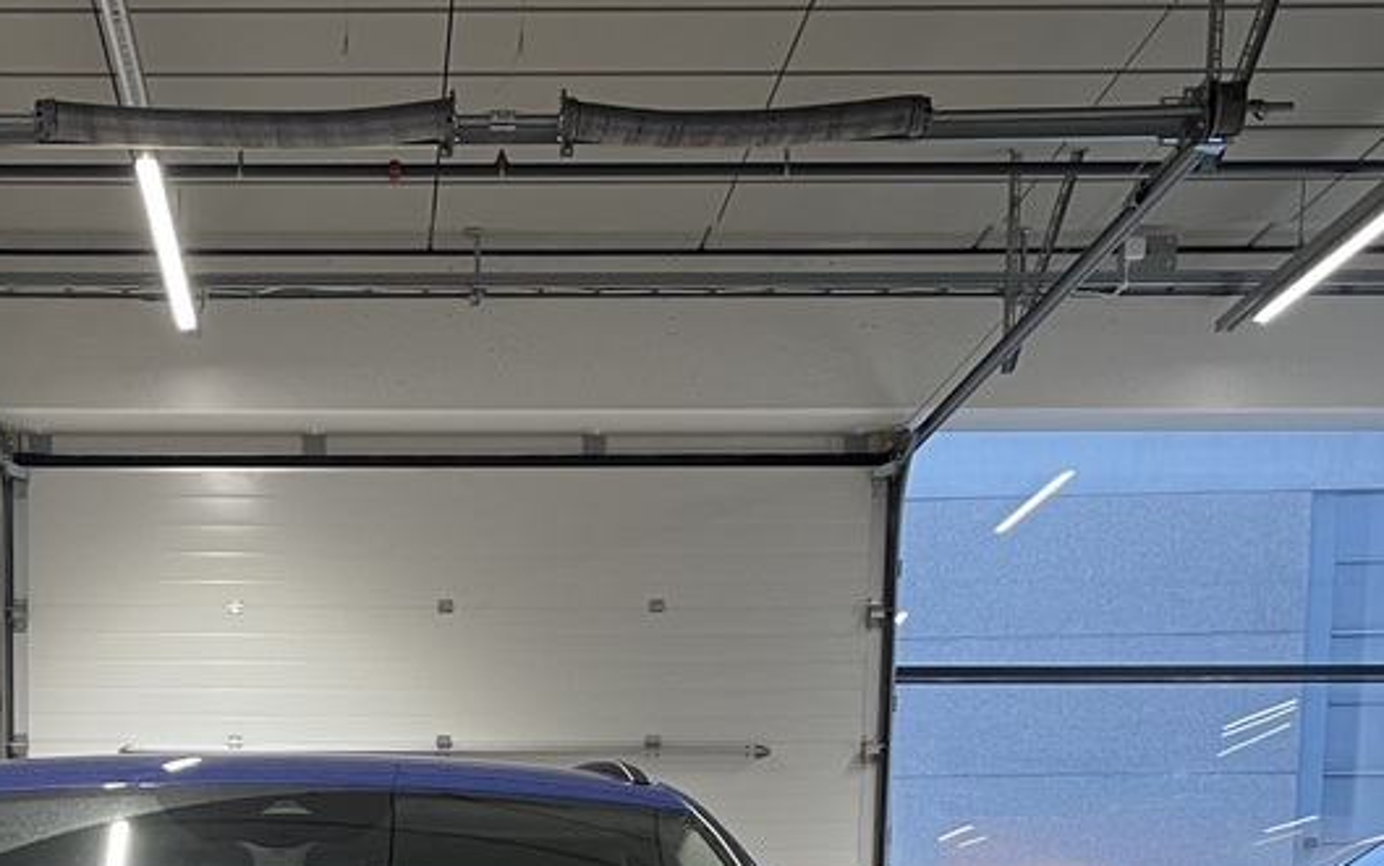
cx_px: 264
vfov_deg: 15.7
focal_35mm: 75
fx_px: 2830
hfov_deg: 26.9
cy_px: 1392
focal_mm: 4.2
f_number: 1.6
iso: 80
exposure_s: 1/50
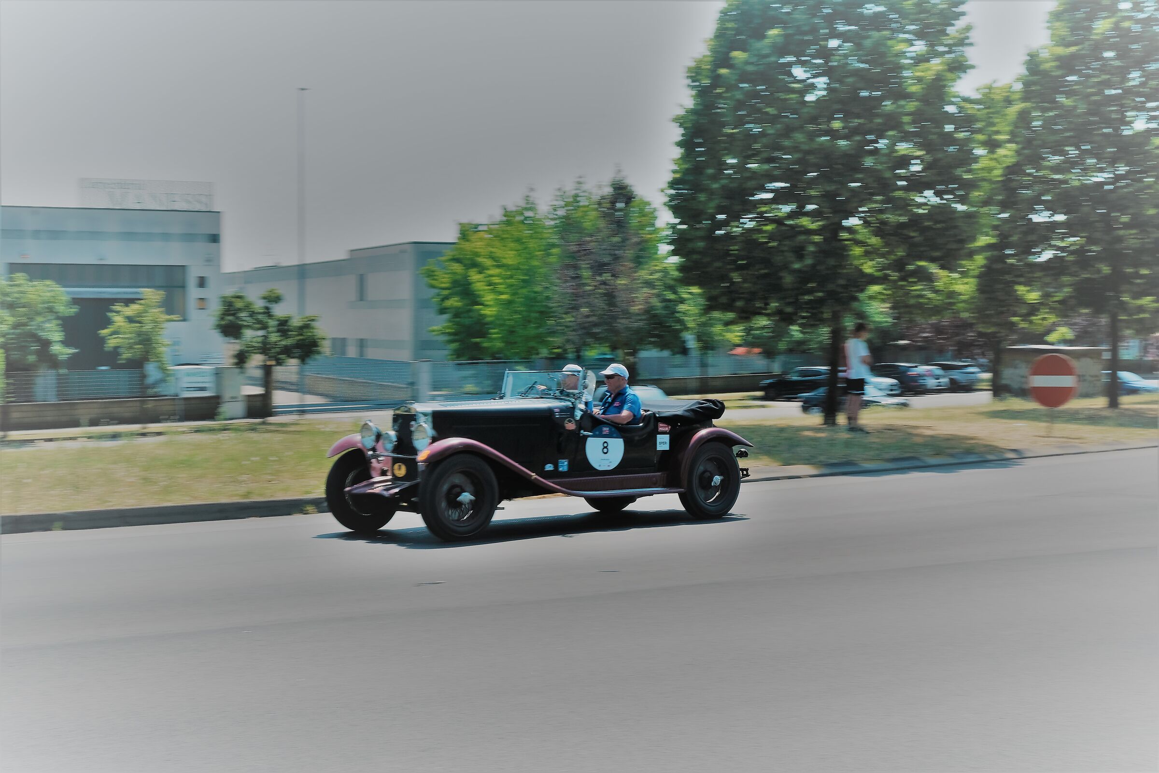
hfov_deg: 40.3
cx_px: 580
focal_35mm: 49
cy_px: 386
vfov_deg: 27.5
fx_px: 1577
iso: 200
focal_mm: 32.9
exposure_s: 1/125
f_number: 14
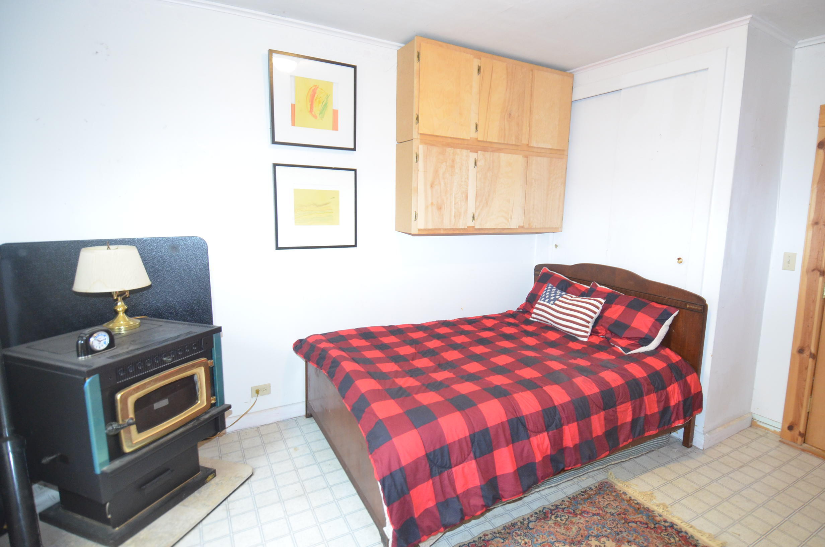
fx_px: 412
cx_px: 412
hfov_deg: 90.1
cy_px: 274
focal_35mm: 18
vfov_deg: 67.1
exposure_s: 1/30
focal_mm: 12
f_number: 4
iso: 1600
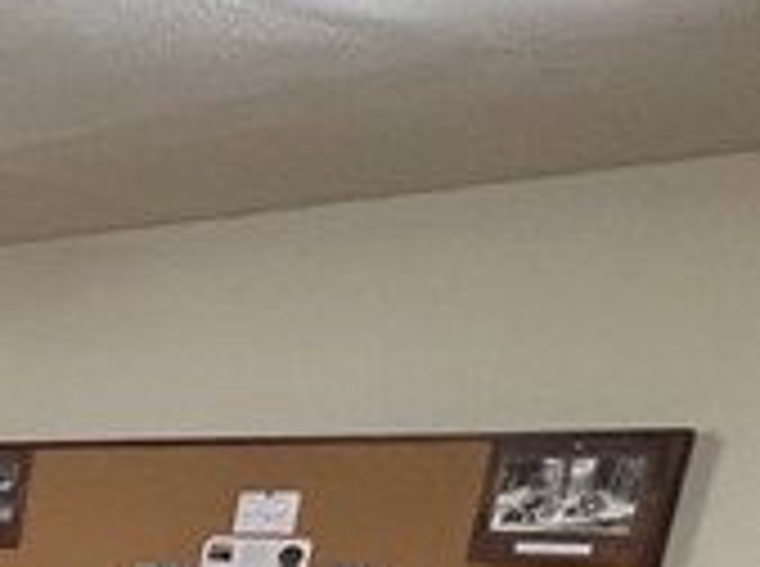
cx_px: -935
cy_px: 1030
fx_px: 1731
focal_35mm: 79
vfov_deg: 15.8
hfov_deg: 16.0
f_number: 1.8
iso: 320
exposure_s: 1/60
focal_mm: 1.57
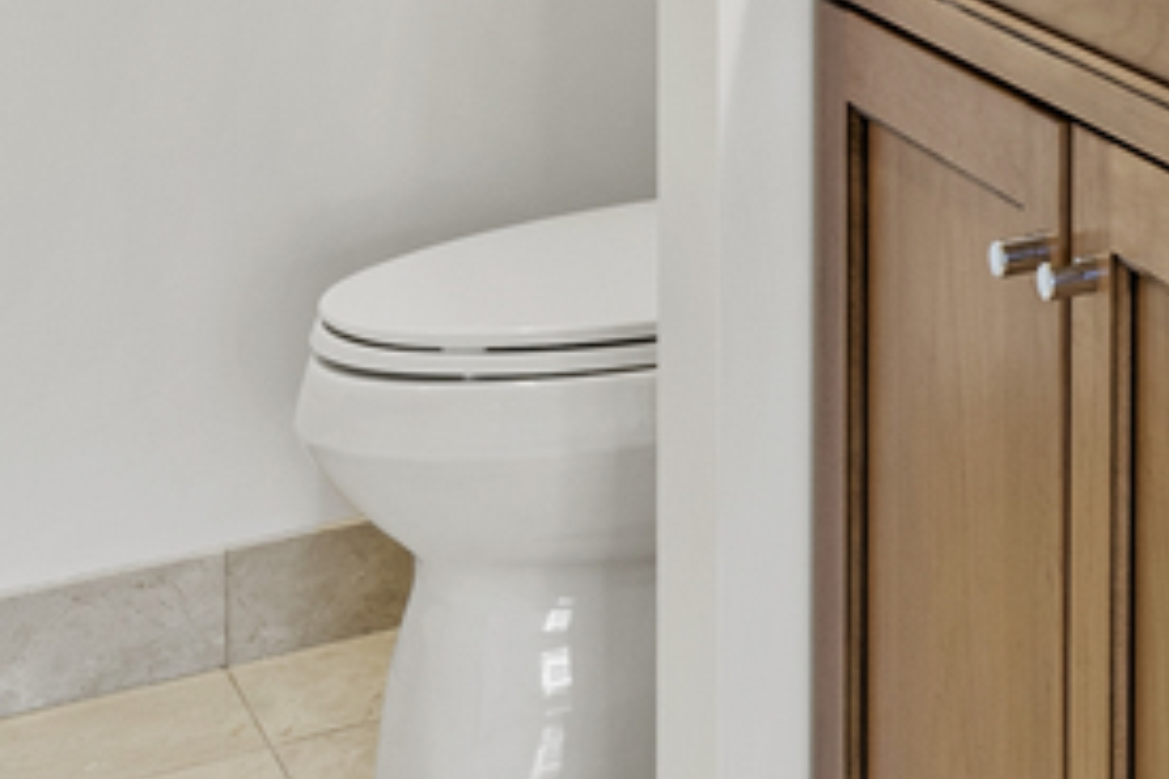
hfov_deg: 17.0
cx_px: 2135
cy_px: -686
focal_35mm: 98
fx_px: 3167
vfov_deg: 12.6
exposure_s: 1/1.43
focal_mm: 16.6
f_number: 9.5
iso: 100
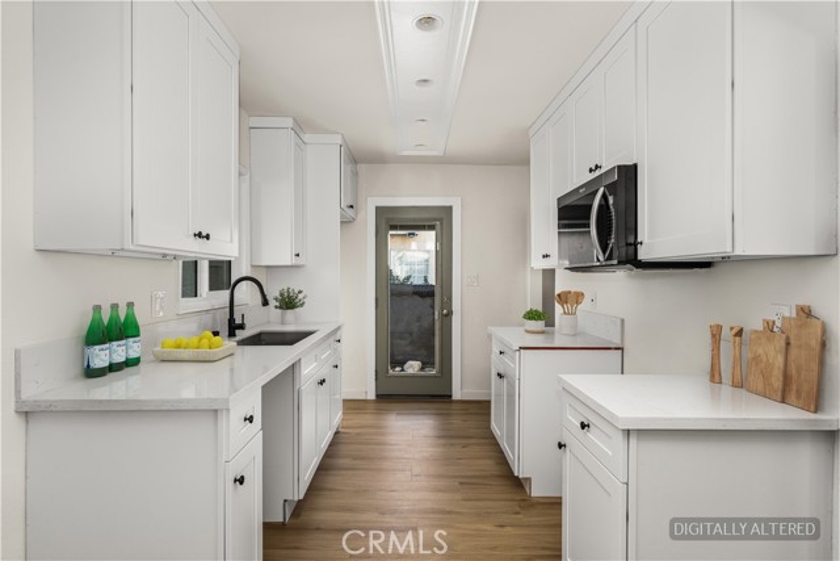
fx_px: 432
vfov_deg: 66.0
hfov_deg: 88.4
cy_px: 280
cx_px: 420
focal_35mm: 18
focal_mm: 18.5
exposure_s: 1/20
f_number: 6.3
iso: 100
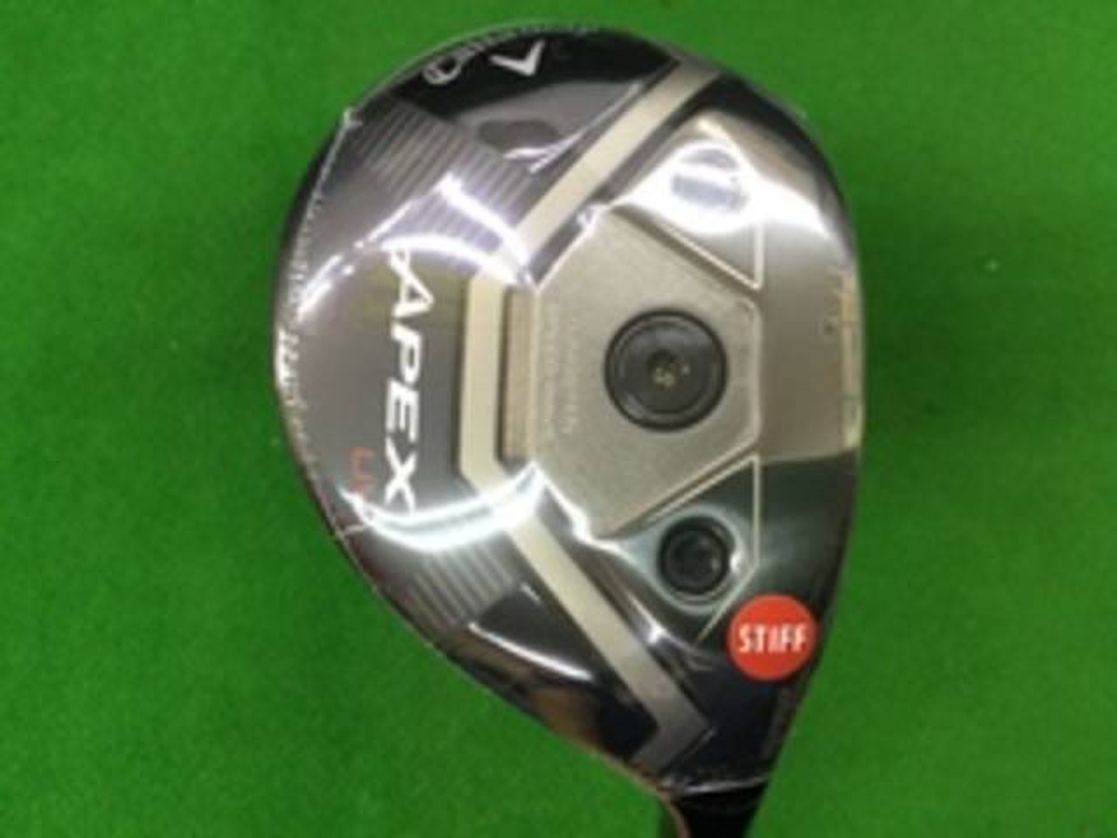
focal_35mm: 31
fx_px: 1000
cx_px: 558
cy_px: 419
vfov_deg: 45.4
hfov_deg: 58.4
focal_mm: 3.3
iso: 80
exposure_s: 1/30
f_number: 2.4
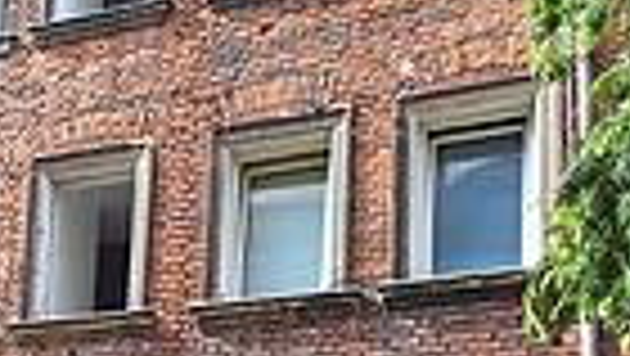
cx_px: 90
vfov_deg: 17.3
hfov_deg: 32.0
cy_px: 532
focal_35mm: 63
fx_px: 1053
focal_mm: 5.54
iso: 40
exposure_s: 1/770
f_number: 1.8
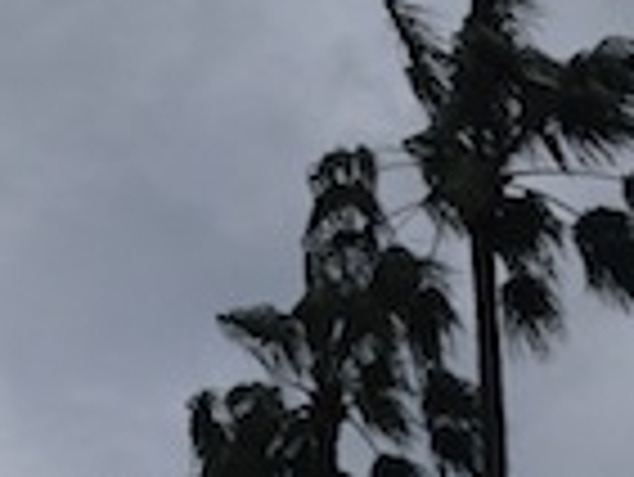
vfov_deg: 17.0
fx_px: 1540
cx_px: 292
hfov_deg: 23.3
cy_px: 540
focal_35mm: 84
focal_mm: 4.12
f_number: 2.4
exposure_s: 1/1085
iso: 50
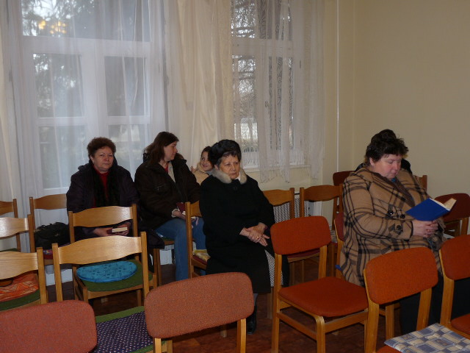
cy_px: 176
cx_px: 235
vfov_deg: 44.2
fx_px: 434
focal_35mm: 32
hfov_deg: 56.8
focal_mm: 4.8
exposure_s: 1/30
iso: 100
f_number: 2.8
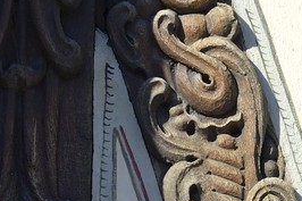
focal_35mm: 1111
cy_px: 109
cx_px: 872
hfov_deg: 1.8
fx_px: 9314
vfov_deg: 1.2
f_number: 9
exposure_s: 1/250
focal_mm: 185
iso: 200
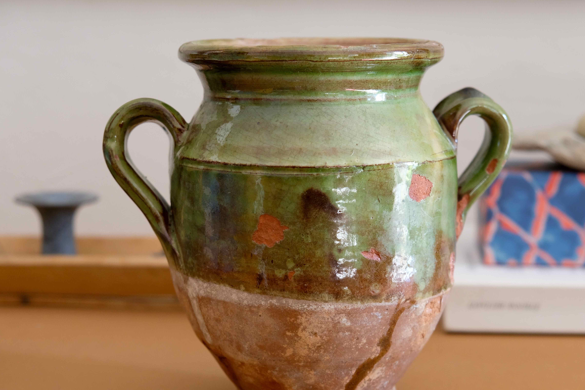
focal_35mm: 79
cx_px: 343
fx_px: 1284
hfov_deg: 25.6
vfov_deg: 17.3
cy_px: 220
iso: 800
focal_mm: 42.5
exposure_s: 1/58
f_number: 4
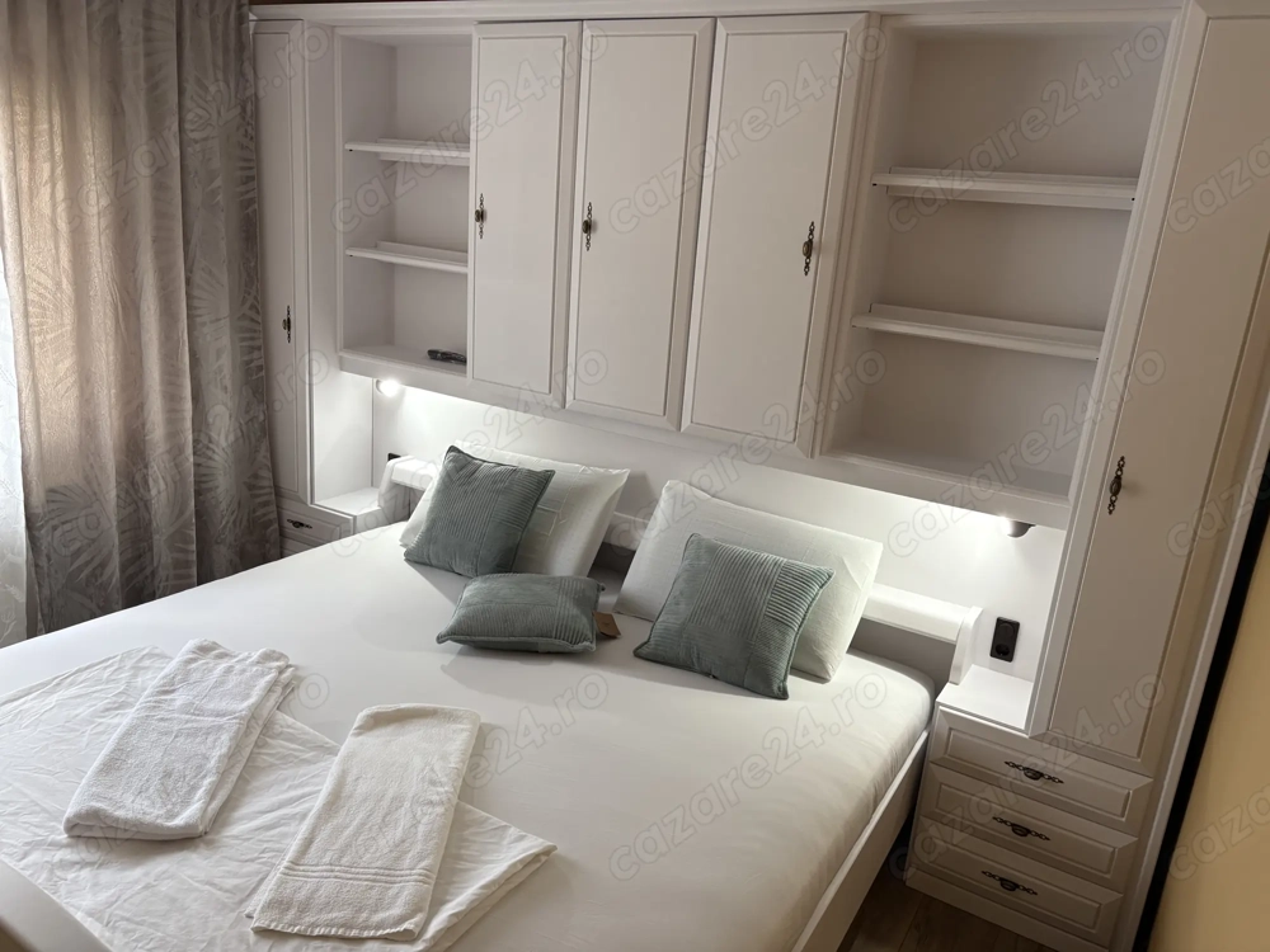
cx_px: 635
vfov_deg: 53.1
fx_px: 954
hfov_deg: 67.3
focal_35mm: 26
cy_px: 476
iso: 125
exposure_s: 1/100
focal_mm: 5.96
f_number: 1.6
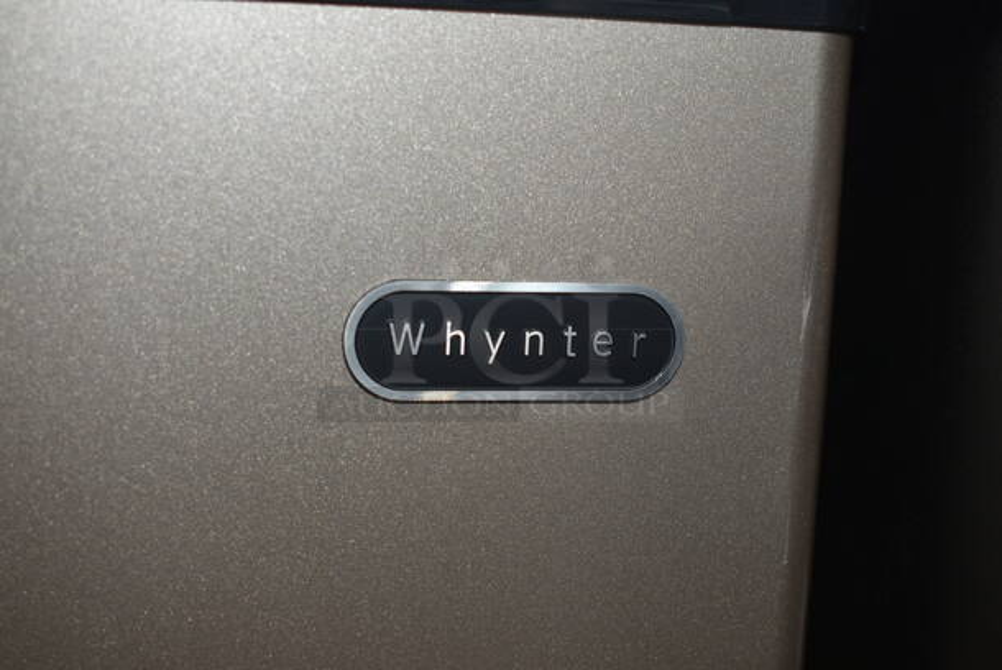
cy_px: 335
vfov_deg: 25.8
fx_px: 1463
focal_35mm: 52
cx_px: 501
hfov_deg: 37.8
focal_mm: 35
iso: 200
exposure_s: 1/30
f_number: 5.6
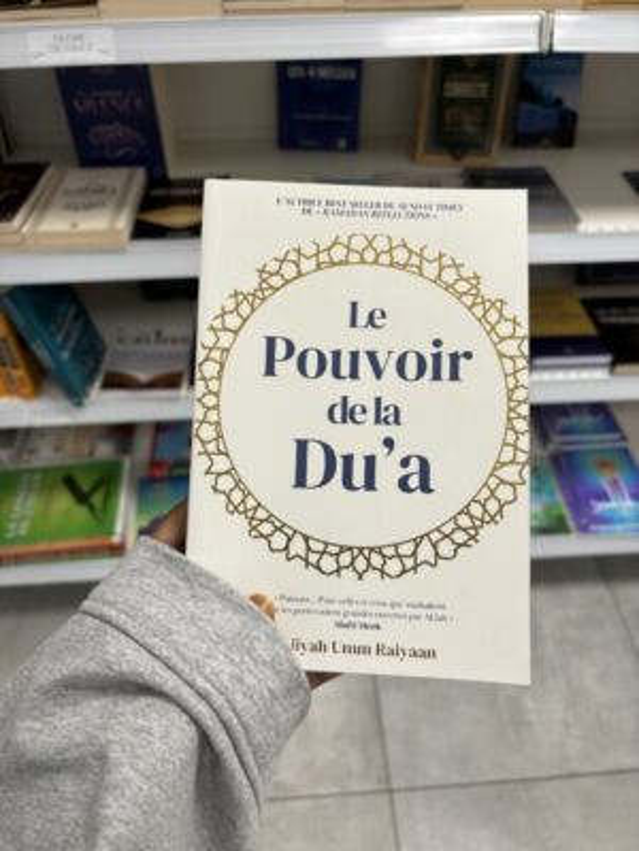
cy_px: 426
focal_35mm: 26
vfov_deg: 67.3
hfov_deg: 53.1
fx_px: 640
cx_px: 320
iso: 100
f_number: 1.6
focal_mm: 5.96
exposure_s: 1/100
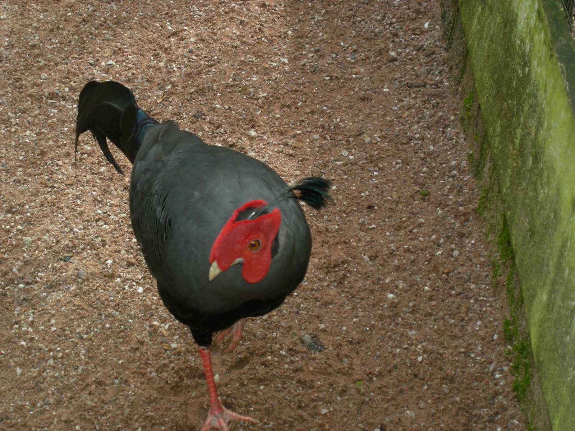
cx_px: 288
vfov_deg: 11.8
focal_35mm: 126
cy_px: 216
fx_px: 2093
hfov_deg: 15.6
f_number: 5.2
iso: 136
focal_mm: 26.3
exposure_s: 1/120
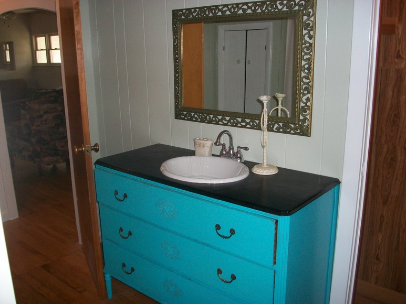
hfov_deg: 54.0
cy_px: 152
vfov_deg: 41.8
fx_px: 399
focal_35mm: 34
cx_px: 203
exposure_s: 1/50
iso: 120
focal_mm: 5.7
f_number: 2.8
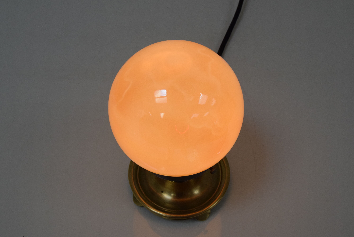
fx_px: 458
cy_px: 118
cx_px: 177
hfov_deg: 42.3
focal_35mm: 46
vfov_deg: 29.0
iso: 1600
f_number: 10
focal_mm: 31
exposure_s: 1/400
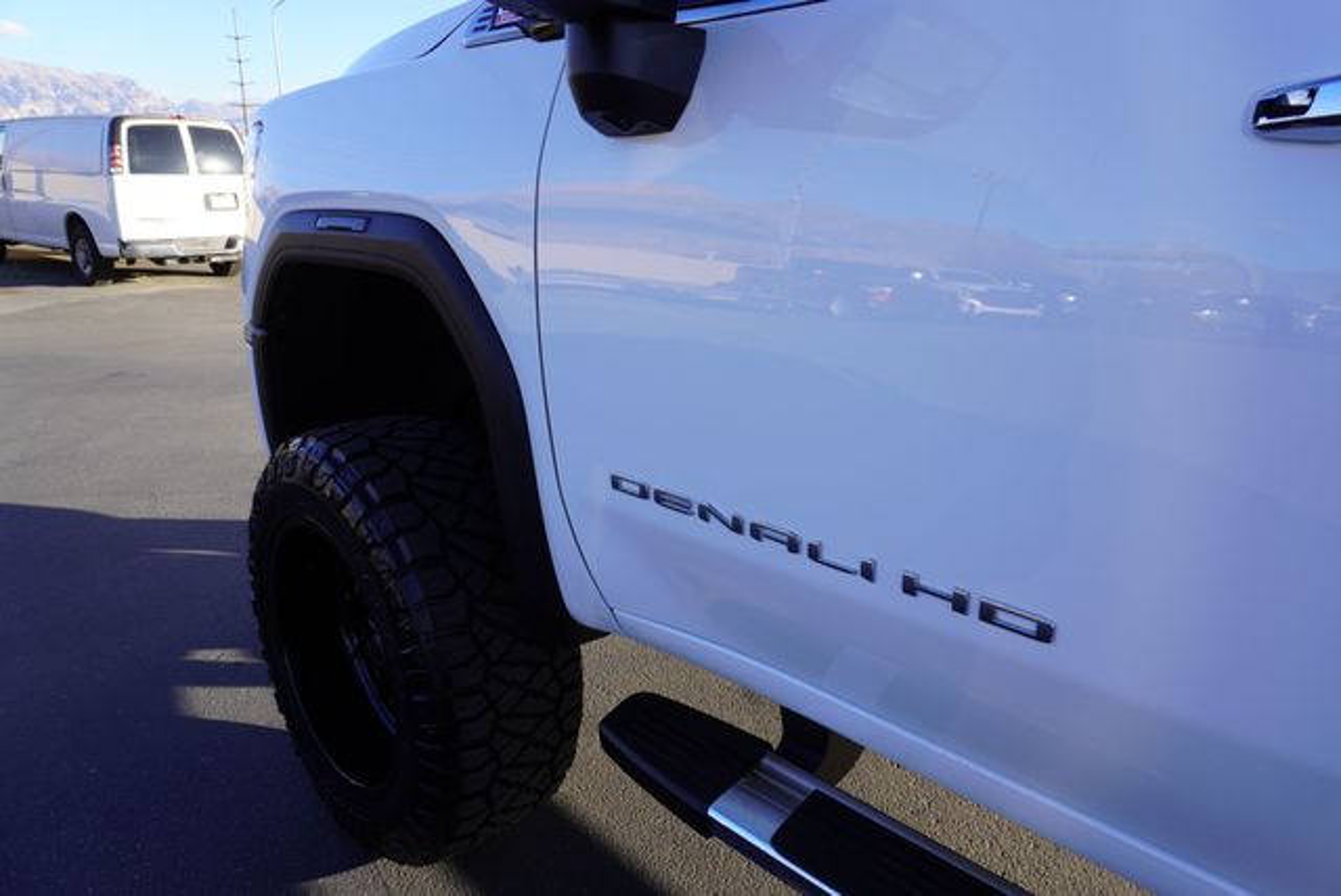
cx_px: 670
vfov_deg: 53.2
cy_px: 448
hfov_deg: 73.7
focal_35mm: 24
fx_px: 895
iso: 100
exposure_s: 1/100
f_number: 6.3
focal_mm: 16
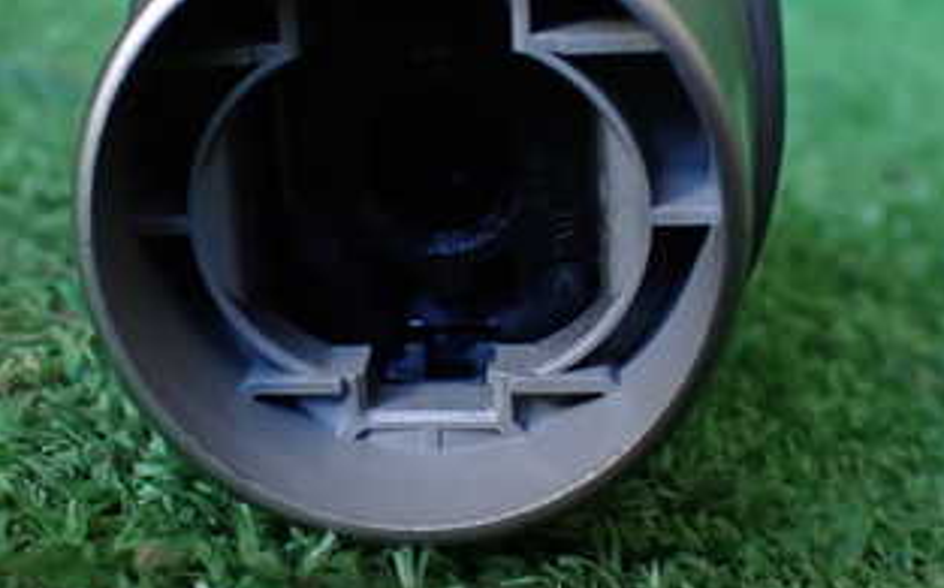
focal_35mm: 61
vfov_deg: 21.2
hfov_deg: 33.5
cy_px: 265
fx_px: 1568
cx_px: 416
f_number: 2.3
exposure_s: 1/125
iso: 500
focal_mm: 5.4
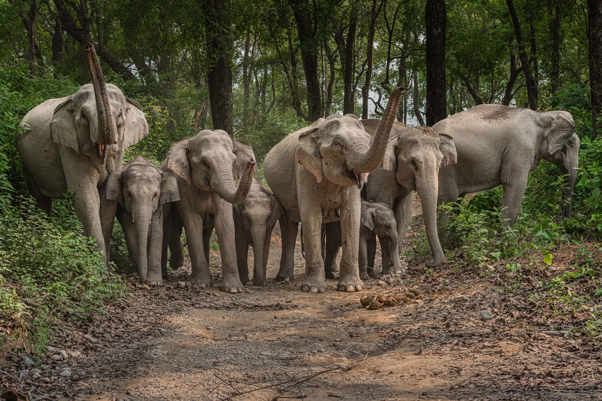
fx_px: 1171
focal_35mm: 70
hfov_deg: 28.8
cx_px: 301
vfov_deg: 19.5
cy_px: 200
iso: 1000
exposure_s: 1/500
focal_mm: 70
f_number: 5.6
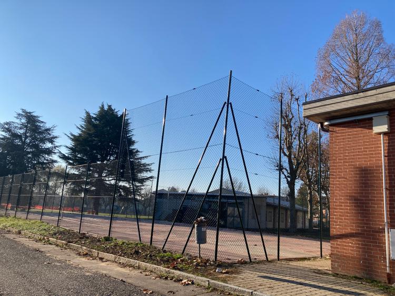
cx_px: 198
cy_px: 148
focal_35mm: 28
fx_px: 320
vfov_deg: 49.8
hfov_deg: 63.4
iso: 20
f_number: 1.8
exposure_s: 1/1946
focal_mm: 3.99
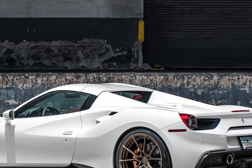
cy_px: 65
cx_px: 76
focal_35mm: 161
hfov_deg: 12.7
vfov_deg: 8.5
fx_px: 1126
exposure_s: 1/500
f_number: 5
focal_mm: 70
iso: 100
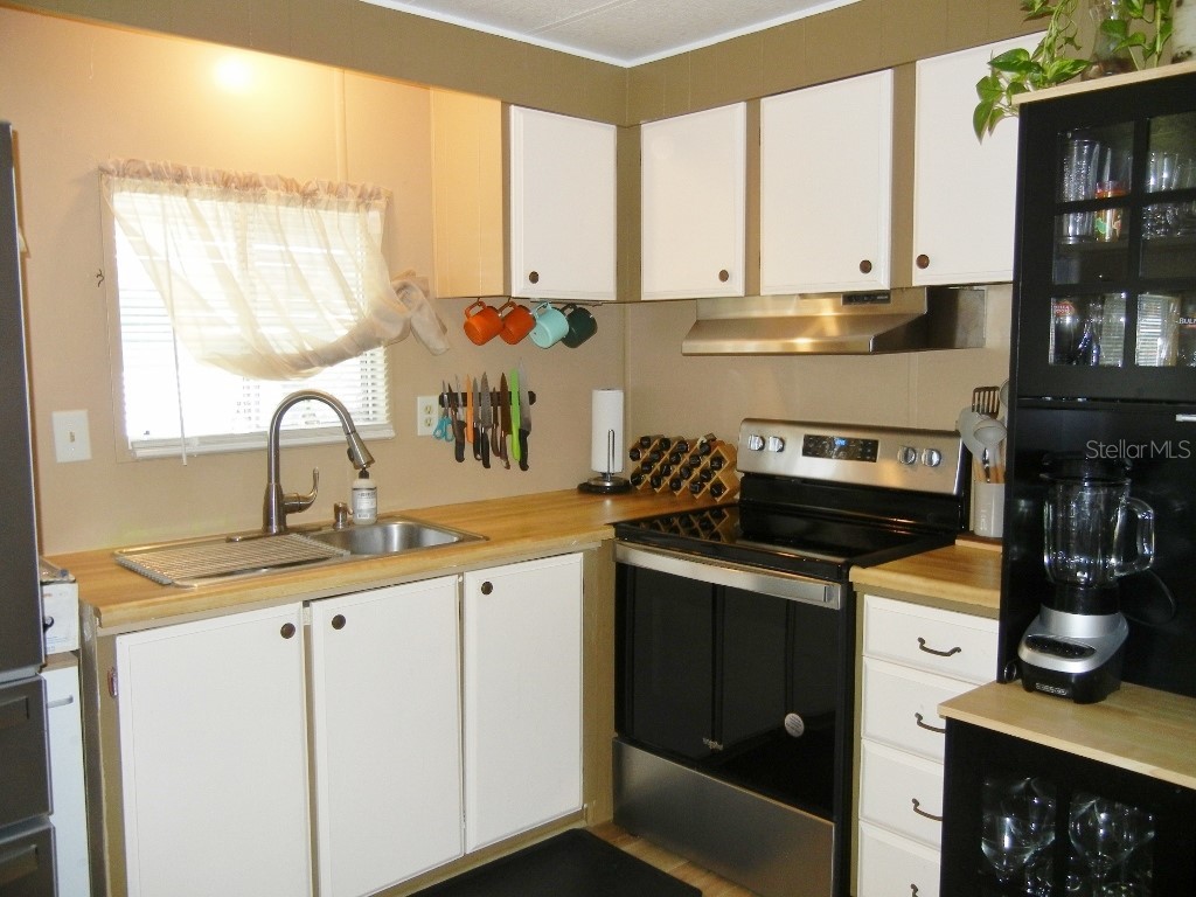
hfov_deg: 60.0
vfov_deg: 46.8
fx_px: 1037
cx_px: 598
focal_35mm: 30
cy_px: 448
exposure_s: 1/30
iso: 200
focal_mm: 5.4
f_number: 3.5
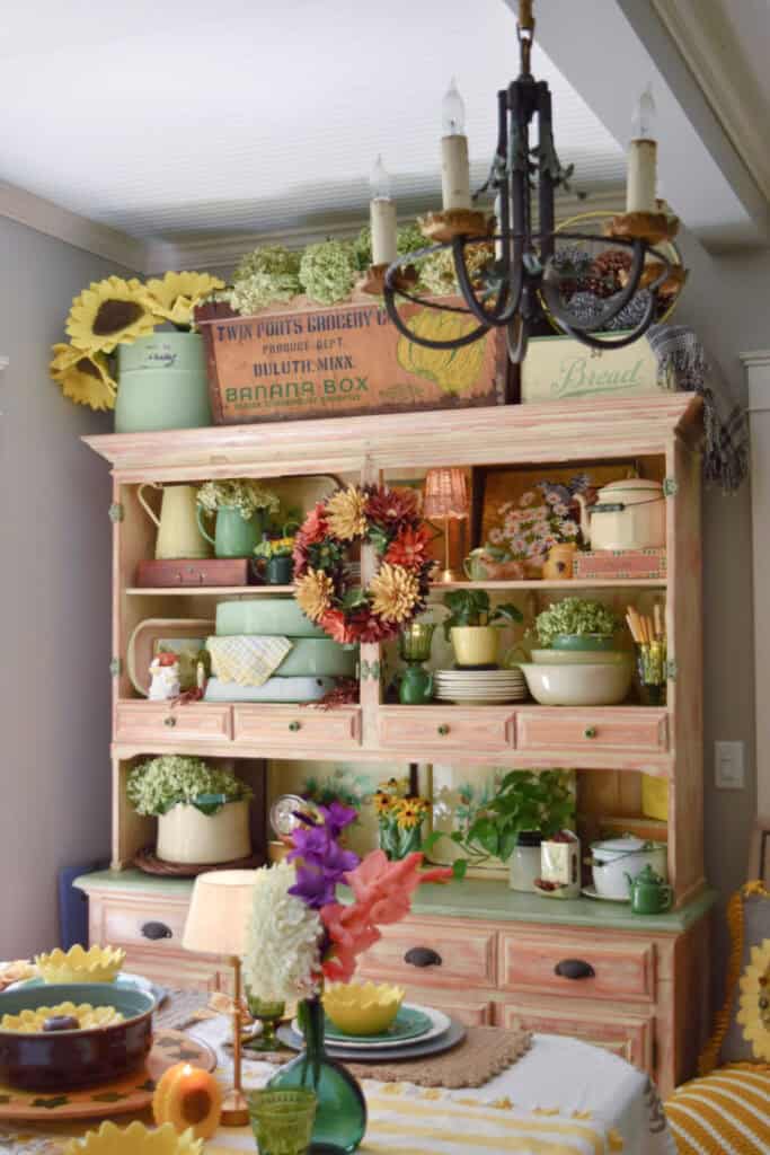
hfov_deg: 31.9
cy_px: 578
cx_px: 385
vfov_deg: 46.4
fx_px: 1347
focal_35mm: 42
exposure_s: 1/80
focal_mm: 28
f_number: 4.5
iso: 400
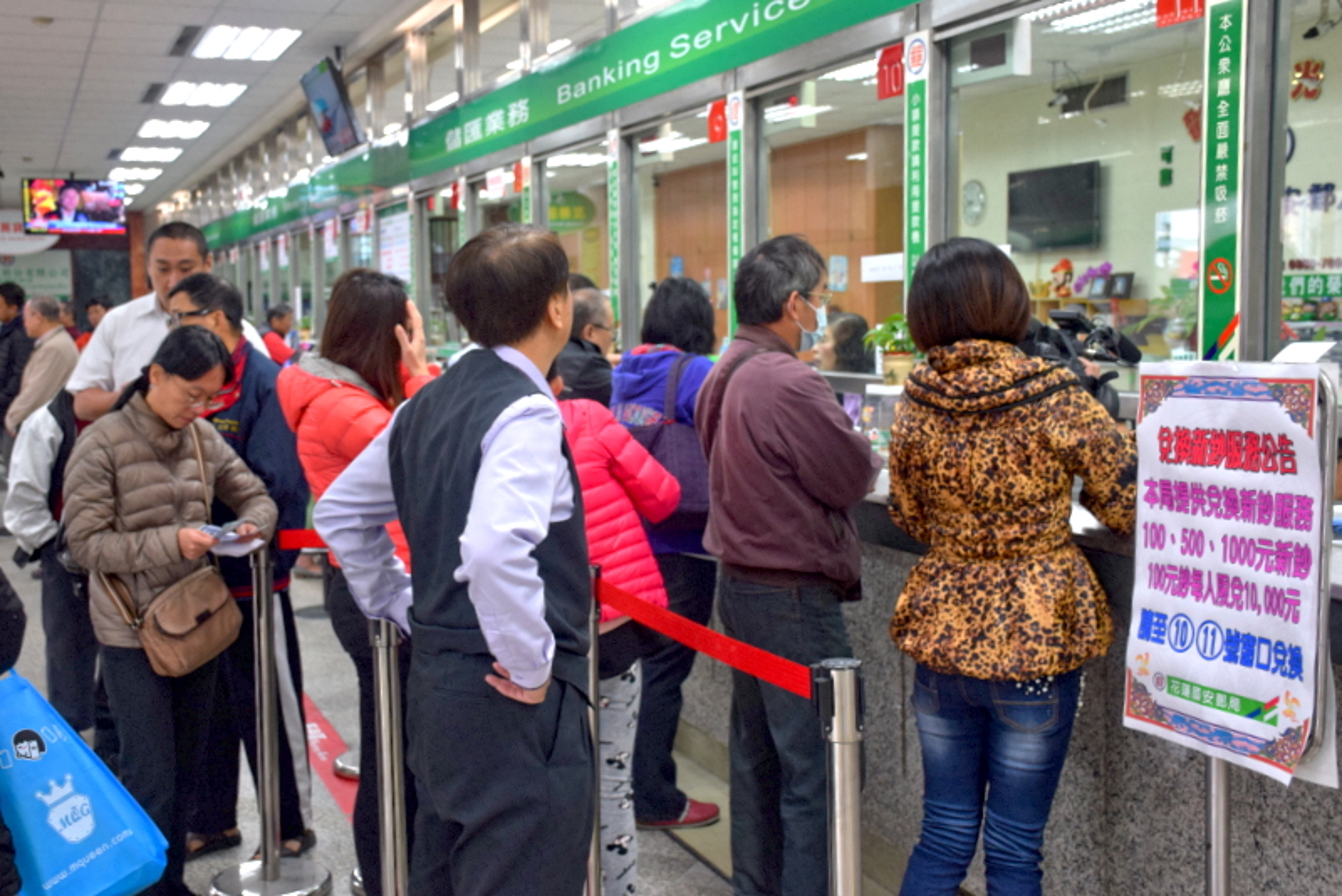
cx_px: 671
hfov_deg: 49.5
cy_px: 448
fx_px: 1454
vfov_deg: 34.2
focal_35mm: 39
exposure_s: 1/60
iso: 640
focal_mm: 26
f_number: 4
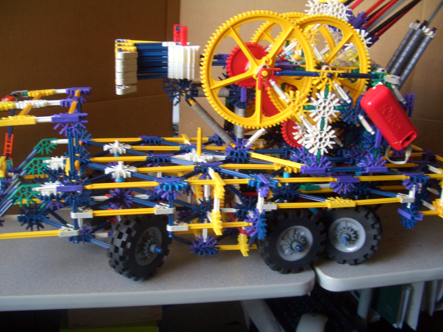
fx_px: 461
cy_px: 170
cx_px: 219
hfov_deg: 51.4
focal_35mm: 36
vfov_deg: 39.7
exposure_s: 1/13
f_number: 2.6
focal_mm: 5.8
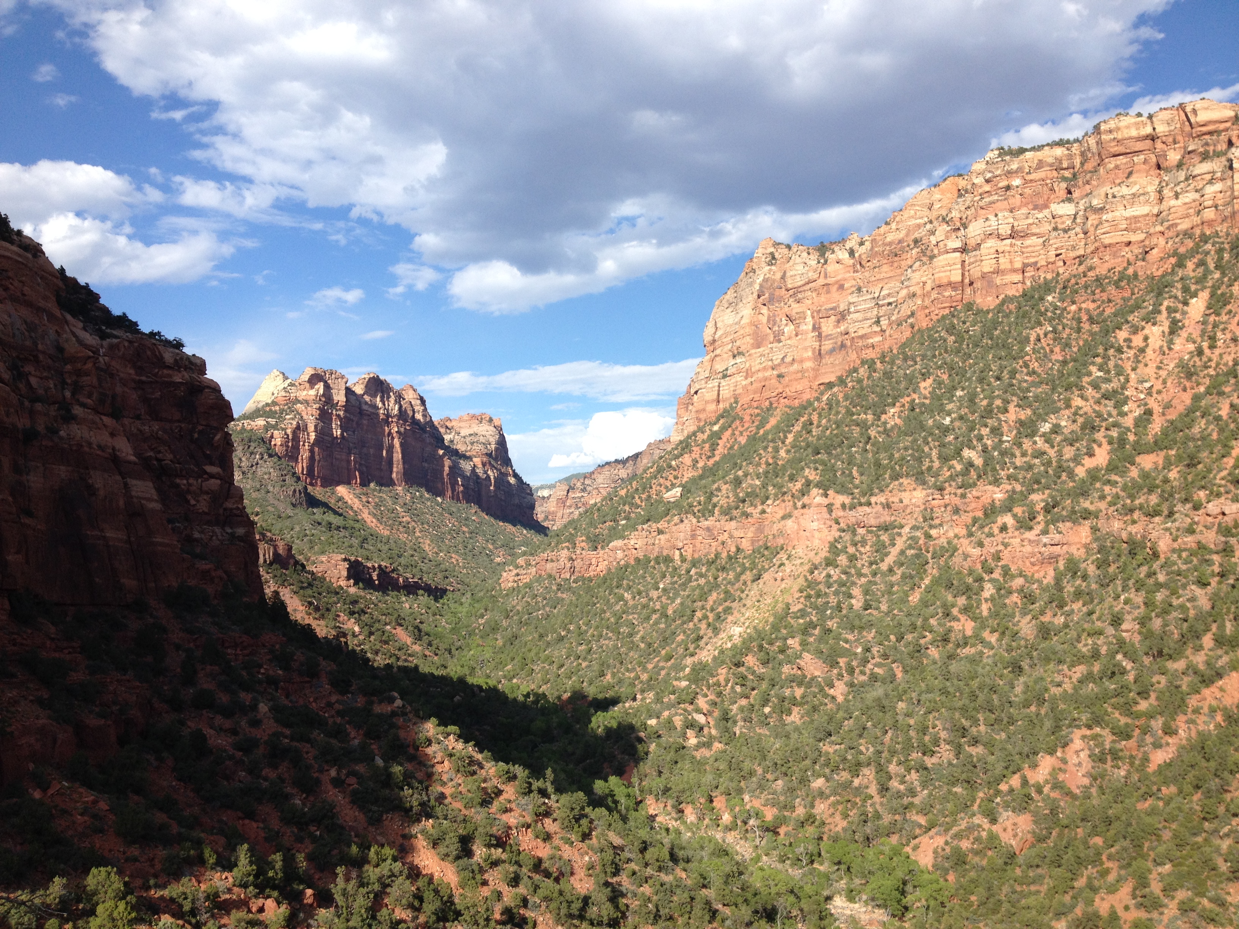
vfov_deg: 40.7
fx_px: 1253
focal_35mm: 35
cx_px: 620
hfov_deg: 52.6
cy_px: 464
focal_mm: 4.28
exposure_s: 1/1453
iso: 50
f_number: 2.4
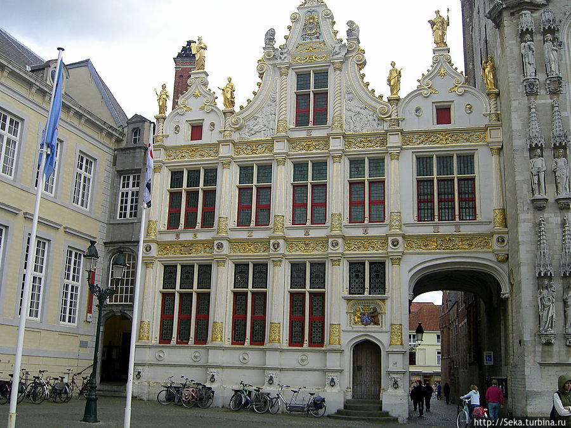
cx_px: 286
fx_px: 627
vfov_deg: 37.7
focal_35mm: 38
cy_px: 214
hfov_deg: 49.0
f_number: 4
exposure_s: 1/400
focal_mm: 7.9
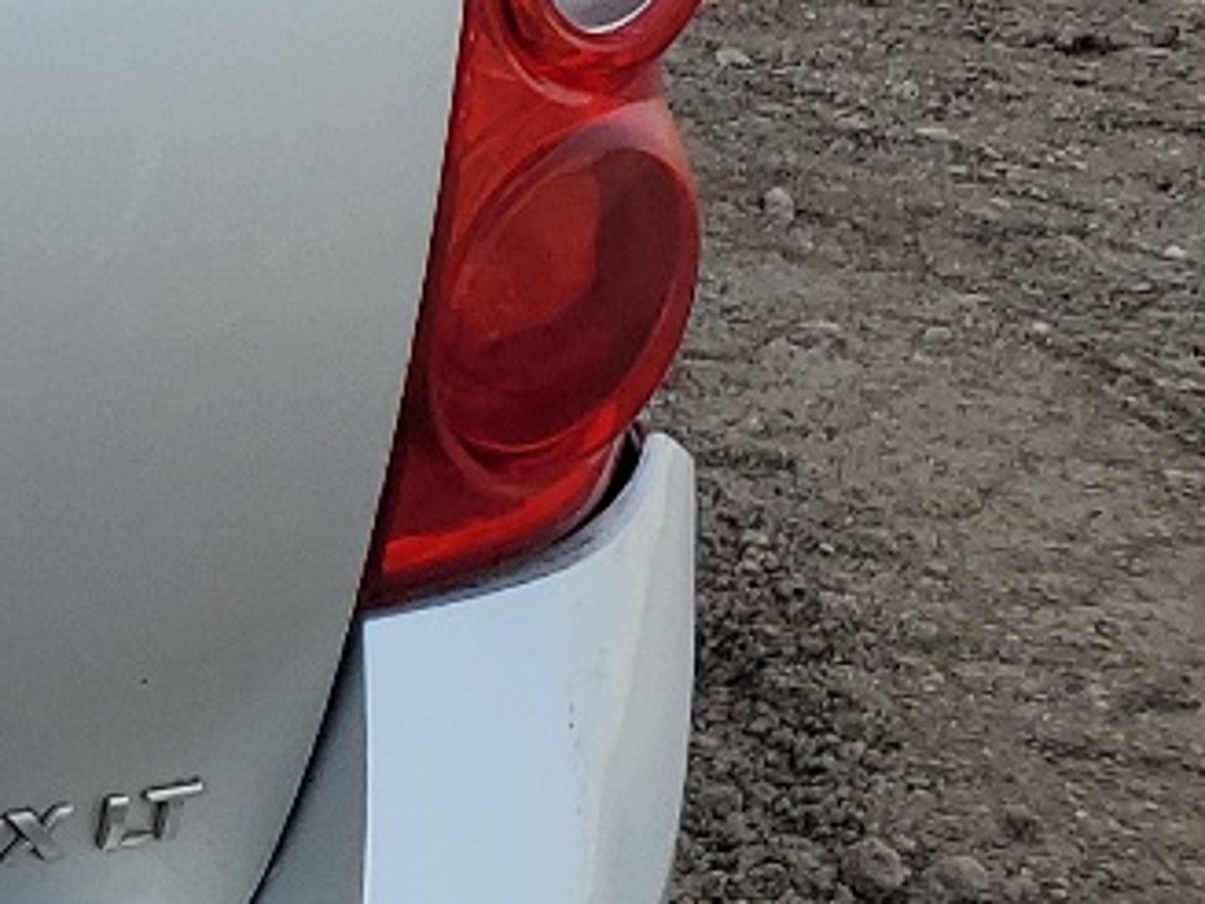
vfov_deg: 11.6
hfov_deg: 12.7
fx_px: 4421
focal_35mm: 127
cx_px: -1488
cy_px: 70
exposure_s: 1/667
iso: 50
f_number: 1.5
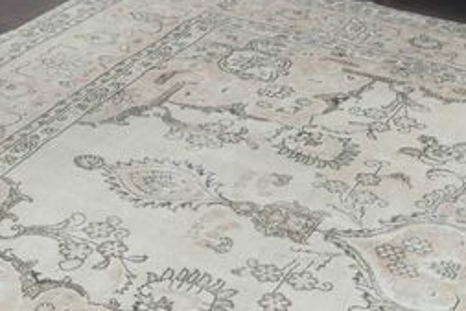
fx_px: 958
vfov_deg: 17.3
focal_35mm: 74
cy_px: 407
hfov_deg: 27.0
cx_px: 127
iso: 640
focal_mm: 24
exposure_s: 1/125
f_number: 16
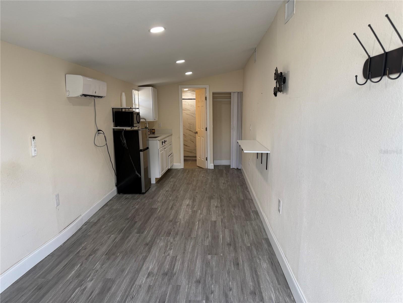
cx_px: 202
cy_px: 152
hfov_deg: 71.6
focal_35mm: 24
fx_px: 279
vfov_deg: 56.8
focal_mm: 6.76
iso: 64
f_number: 1.78
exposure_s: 1/121
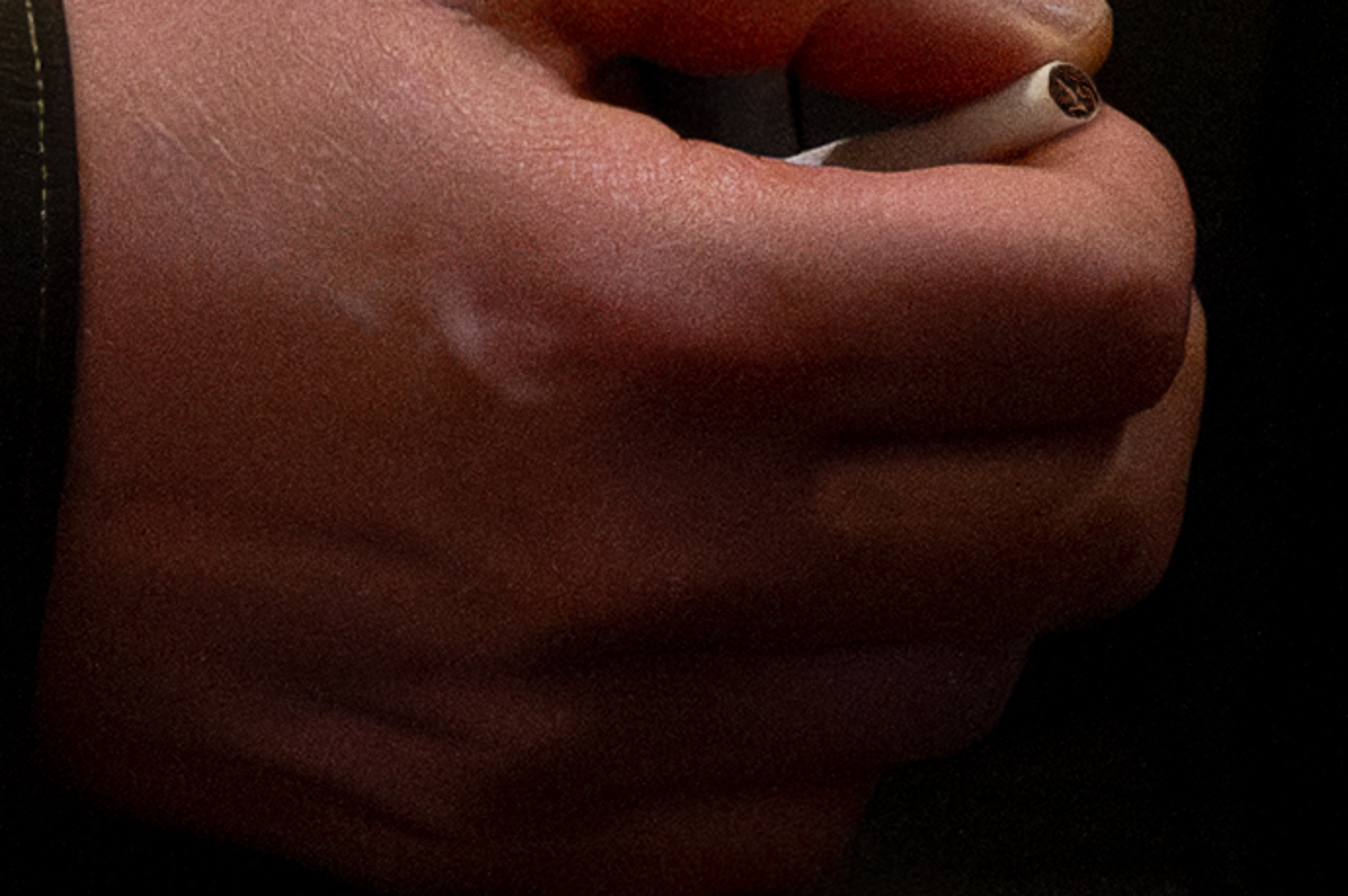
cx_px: 1444
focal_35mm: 774
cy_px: -1919
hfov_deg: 2.7
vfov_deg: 1.8
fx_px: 28960
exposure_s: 1/160
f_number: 5
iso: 6400
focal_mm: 66
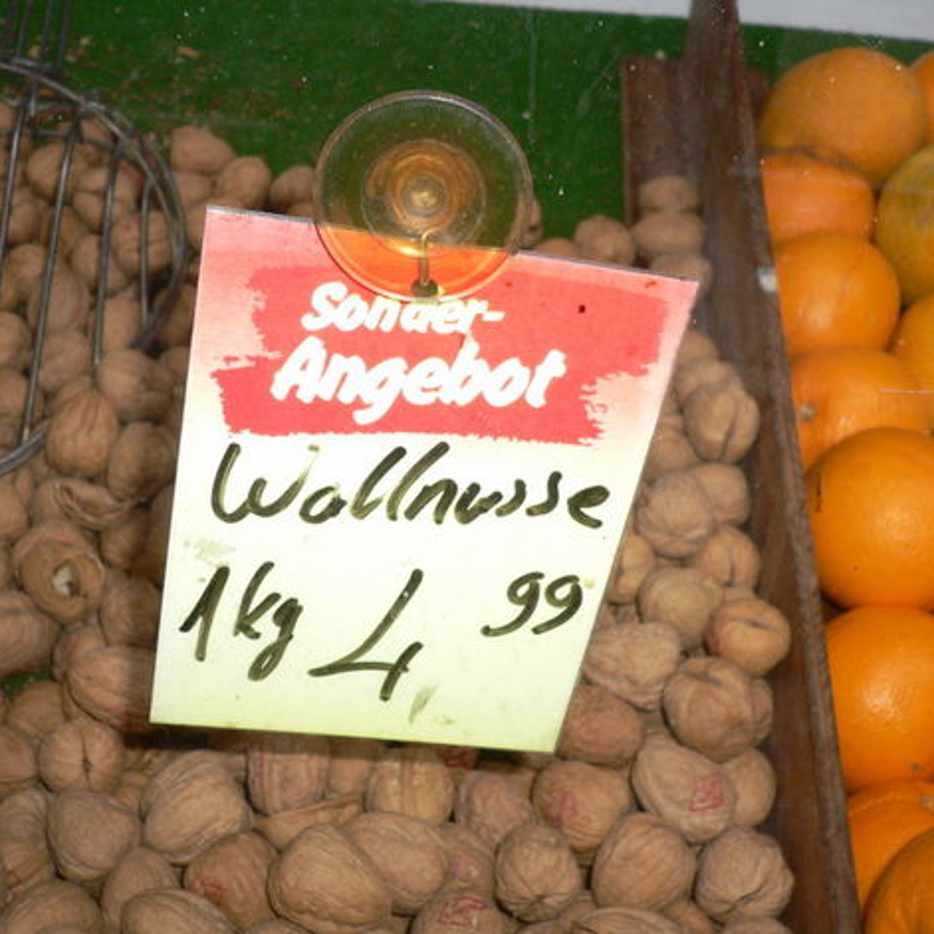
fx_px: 1282
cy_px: 460
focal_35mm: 42
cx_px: 395
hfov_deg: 39.9
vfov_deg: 40.0
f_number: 2.8
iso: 100
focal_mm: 5.8
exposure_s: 1/60
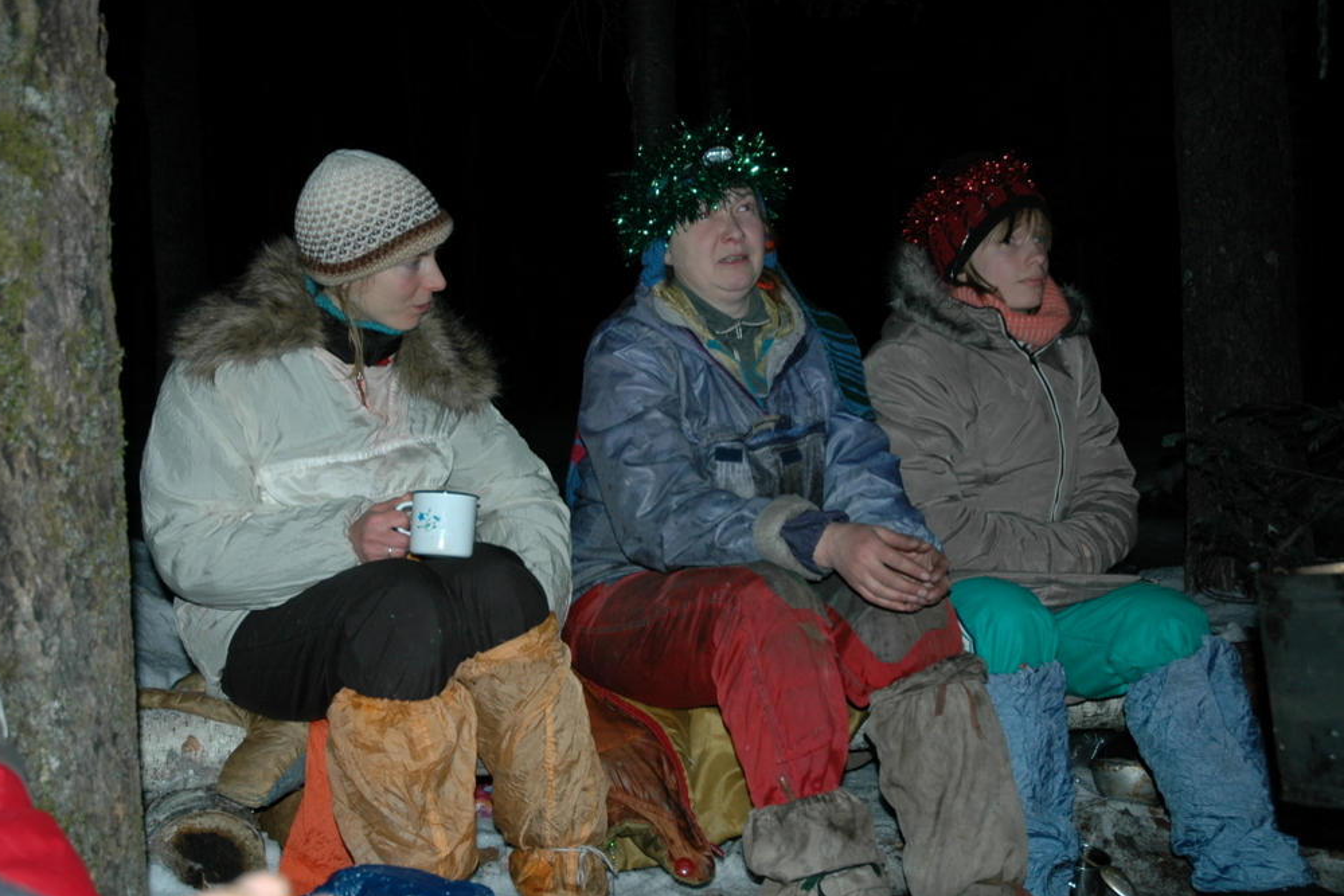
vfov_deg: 30.2
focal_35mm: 45
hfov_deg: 44.0
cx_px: 667
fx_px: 1662
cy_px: 454
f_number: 4
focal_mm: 29
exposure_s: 1/80
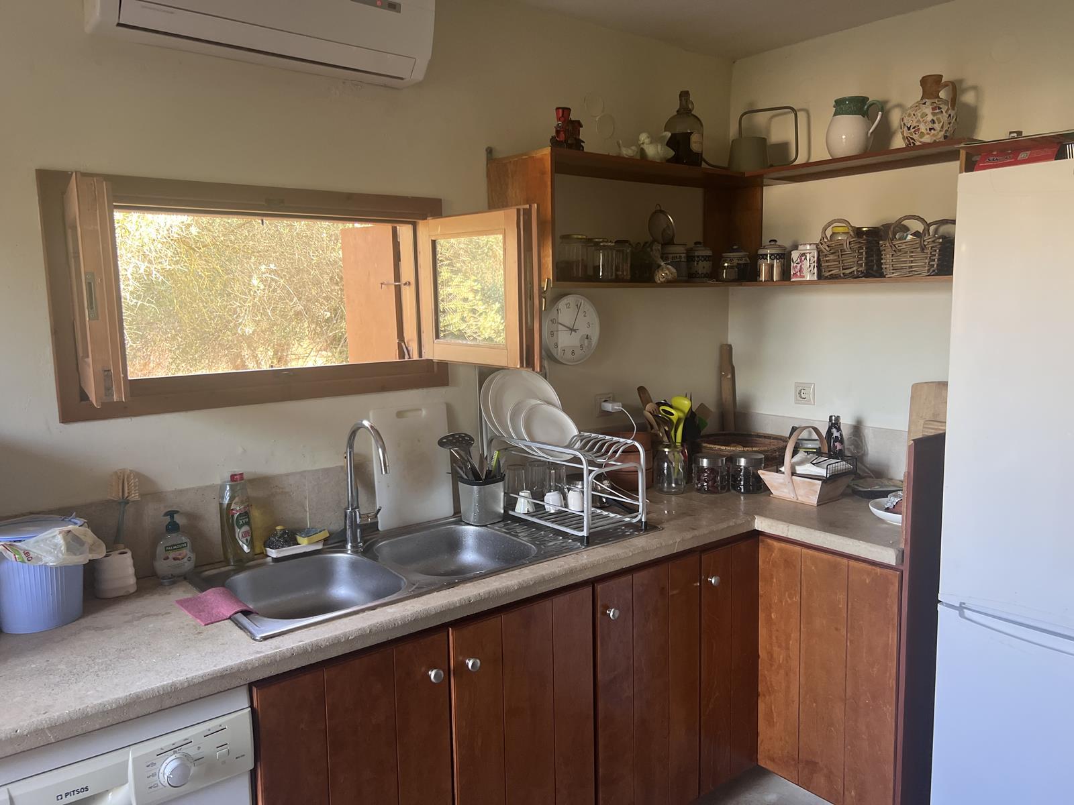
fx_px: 807
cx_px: 537
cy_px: 402
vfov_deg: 53.1
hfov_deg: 67.3
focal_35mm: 26
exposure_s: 1/108
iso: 125
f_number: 1.5
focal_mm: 5.7
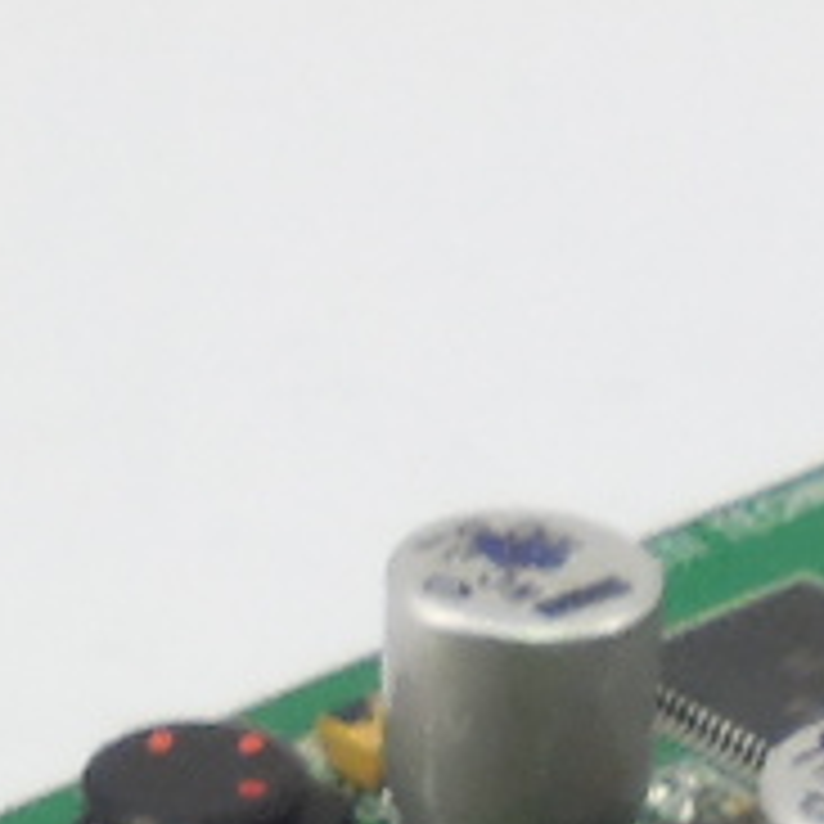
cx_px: 919
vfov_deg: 7.9
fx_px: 5413
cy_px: 2148
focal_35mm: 201
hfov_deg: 8.6
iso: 160
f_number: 3.5
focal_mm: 4.6
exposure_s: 1/30
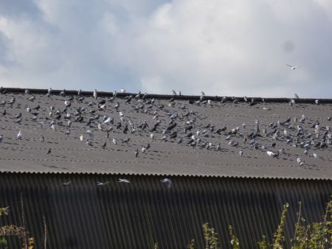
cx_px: 166
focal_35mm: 503
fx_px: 4827
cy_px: 124
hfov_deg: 3.9
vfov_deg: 3.0
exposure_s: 1/320
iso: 160
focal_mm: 68.8
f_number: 5.9
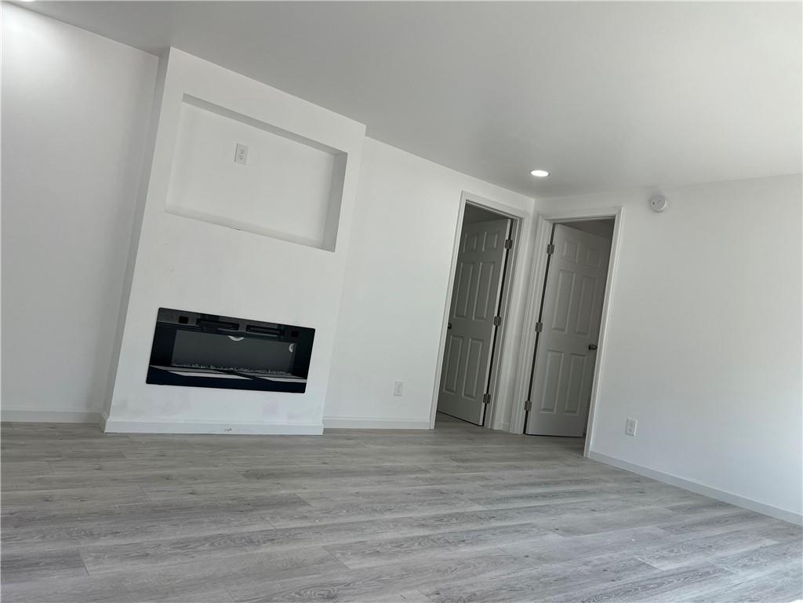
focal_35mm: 26
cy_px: 302
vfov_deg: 53.1
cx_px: 402
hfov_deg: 67.3
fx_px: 603
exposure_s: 1/407
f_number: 1.5
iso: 50
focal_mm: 5.7
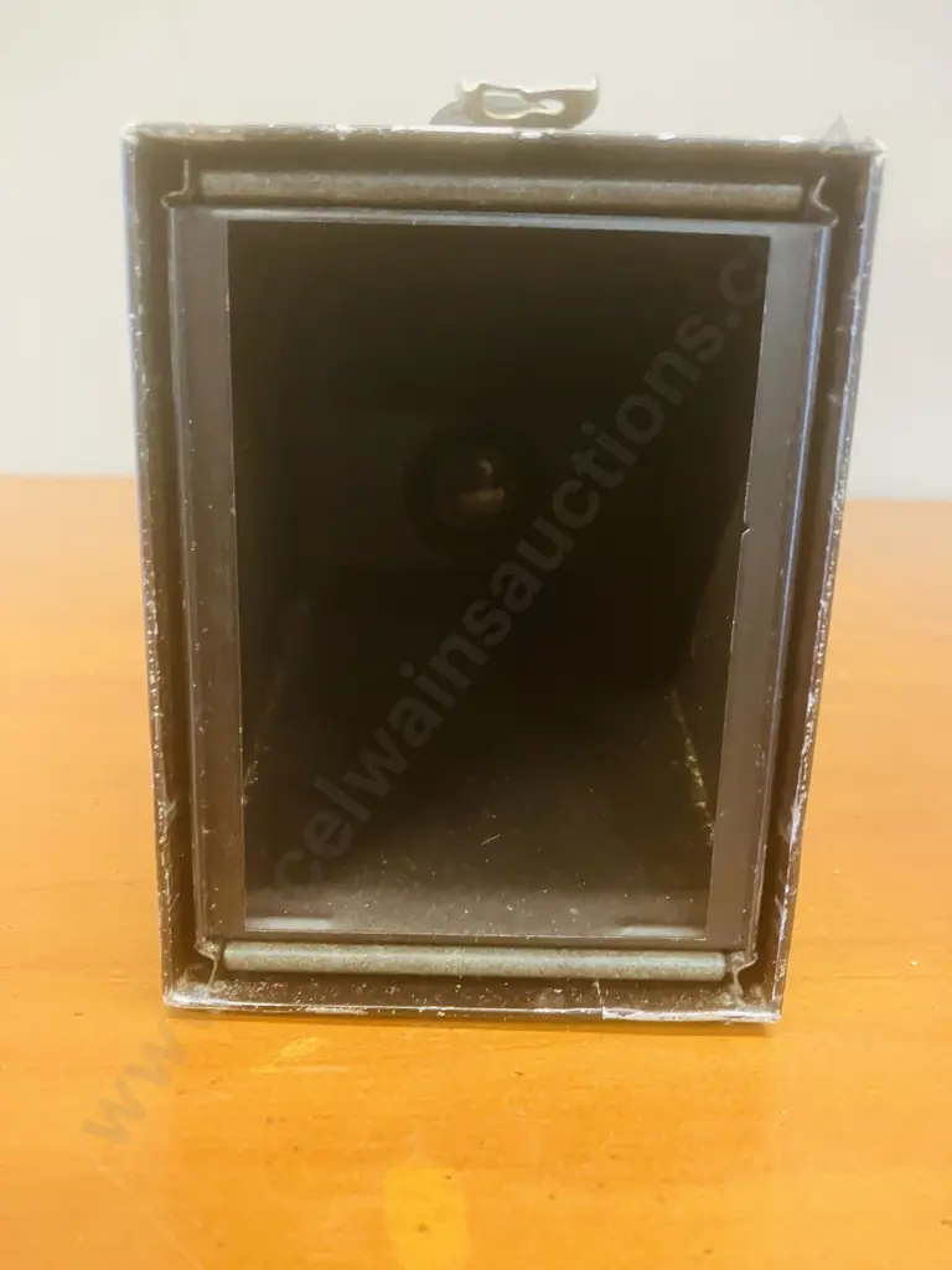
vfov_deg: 63.4
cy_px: 635
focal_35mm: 28
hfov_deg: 49.7
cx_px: 476
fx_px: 1027
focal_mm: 3.99
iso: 400
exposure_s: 1/25
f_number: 1.8
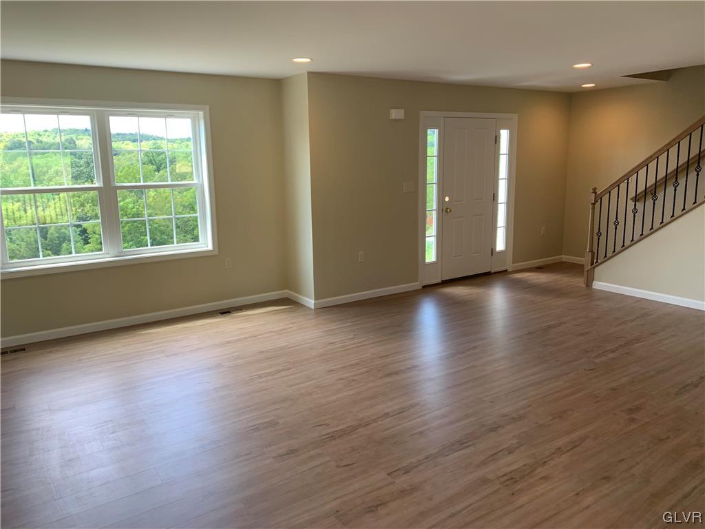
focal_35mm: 26
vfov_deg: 53.1
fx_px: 530
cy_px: 264
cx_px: 352
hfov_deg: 67.3
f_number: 1.8
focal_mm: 4.25
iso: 50
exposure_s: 1/120
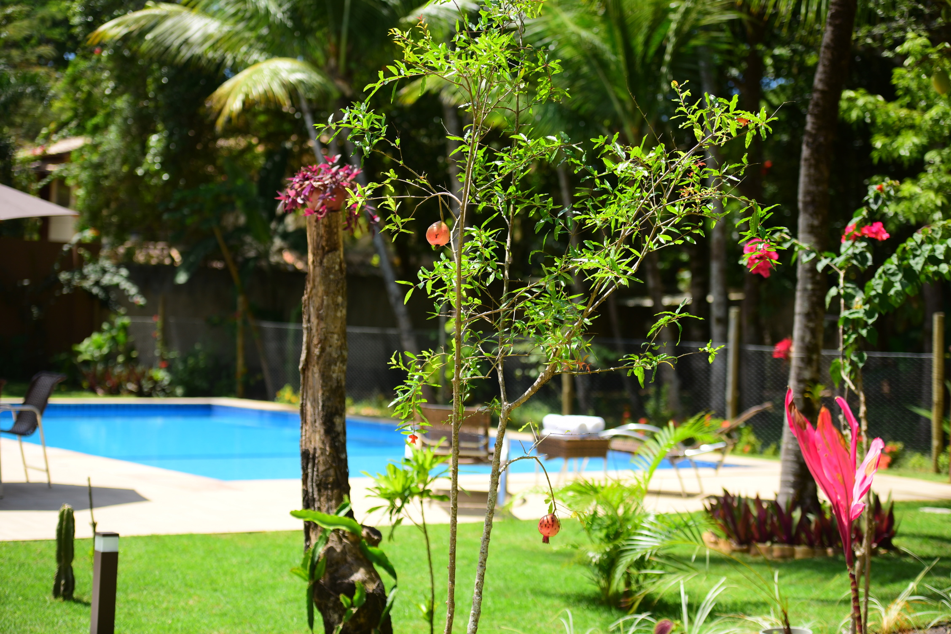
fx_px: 1849
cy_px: 317
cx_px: 476
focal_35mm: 70
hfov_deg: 28.8
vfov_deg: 19.5
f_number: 2.8
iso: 200
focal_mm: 70
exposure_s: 1/1600
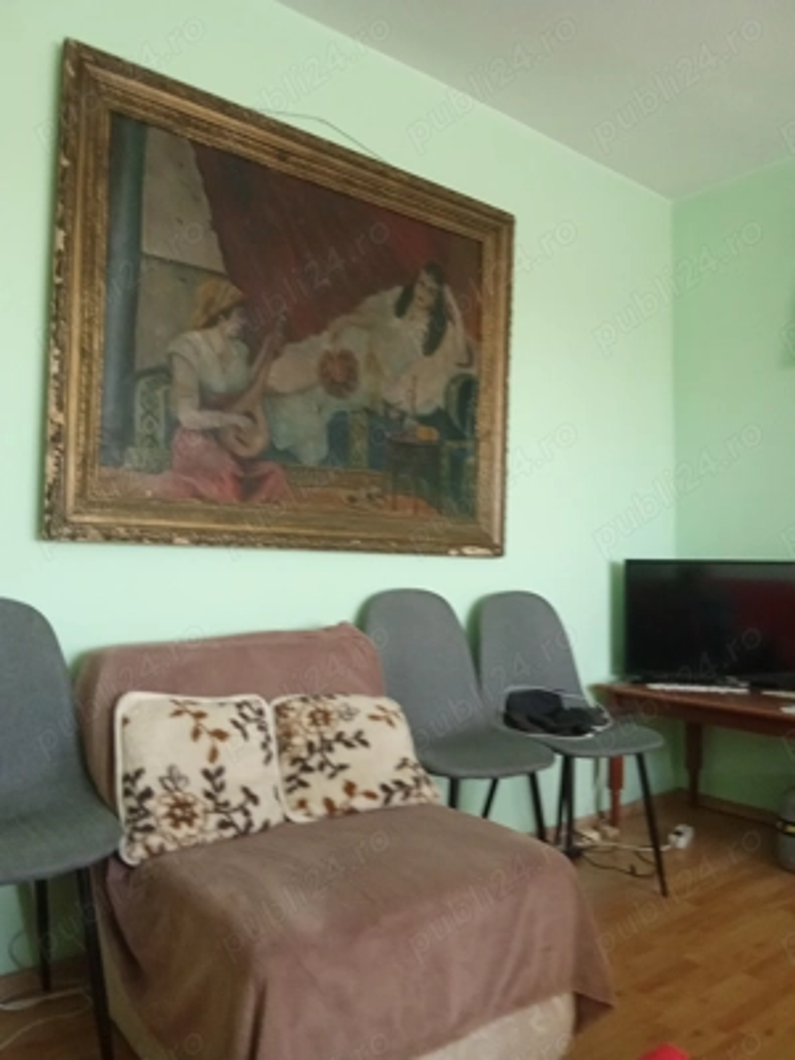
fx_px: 857
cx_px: 398
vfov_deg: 63.4
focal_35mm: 28
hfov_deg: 49.7
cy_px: 530
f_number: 2
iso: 320
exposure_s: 1/33.3
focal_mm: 2.78
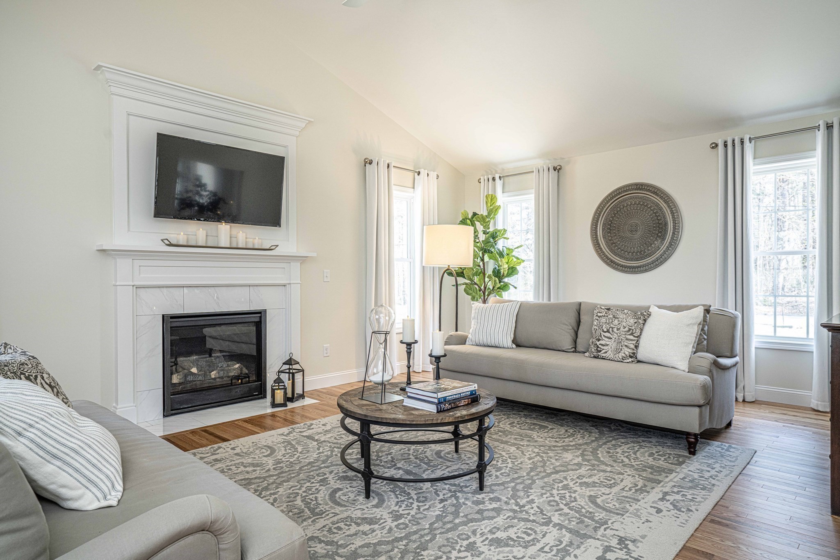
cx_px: 420
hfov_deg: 78.6
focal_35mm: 22
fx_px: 513
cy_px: 280
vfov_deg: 57.2
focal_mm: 22
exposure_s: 1/15
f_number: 7.1
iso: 320
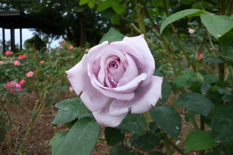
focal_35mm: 28
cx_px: 116
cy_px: 78
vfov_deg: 46.4
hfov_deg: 65.5
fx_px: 181
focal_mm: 5
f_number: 3.3
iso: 100
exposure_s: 1/60
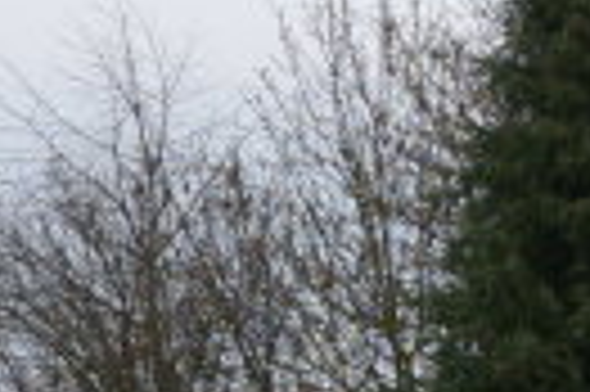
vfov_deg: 3.5
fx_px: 6467
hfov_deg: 5.2
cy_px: 496
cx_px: 279
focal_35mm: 395
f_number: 9.5
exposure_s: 1/125
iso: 200
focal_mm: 43
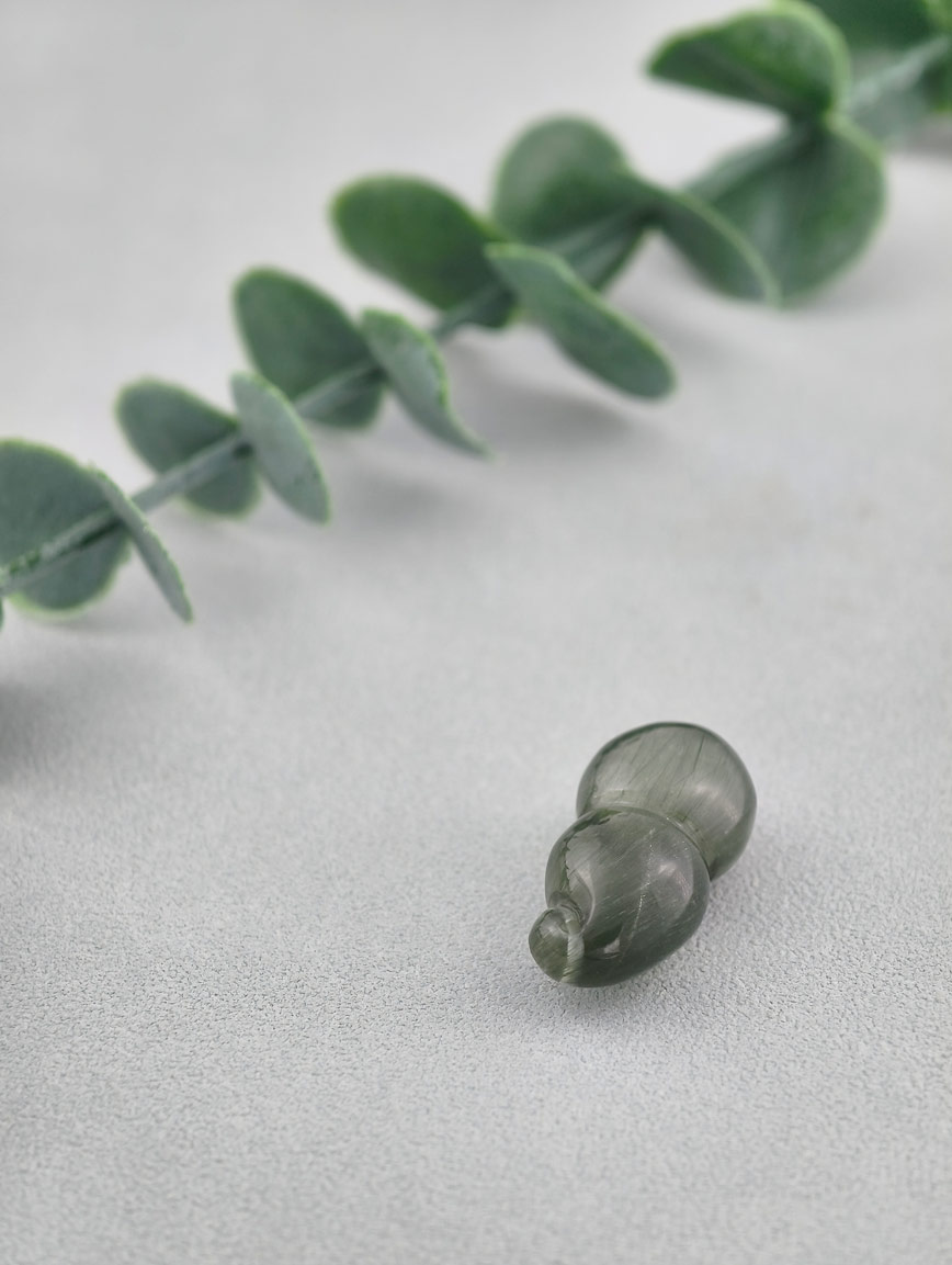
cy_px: 632
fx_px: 3109
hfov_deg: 17.4
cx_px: 476
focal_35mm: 85
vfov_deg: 23.0
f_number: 2.67
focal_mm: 22.48
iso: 125
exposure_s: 1/160
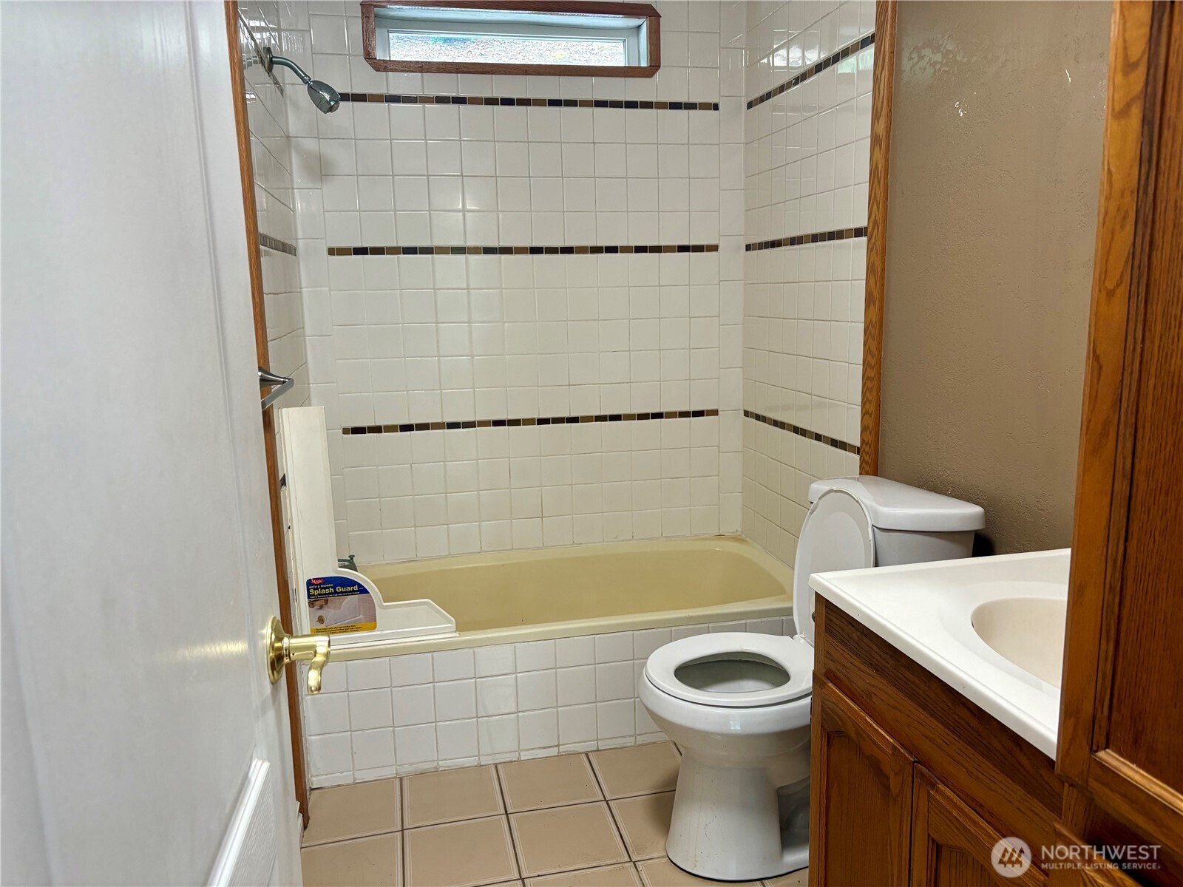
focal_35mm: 26
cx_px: 592
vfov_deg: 53.1
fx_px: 889
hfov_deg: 67.3
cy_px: 444
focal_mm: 5.96
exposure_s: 1/60
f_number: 1.6
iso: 160
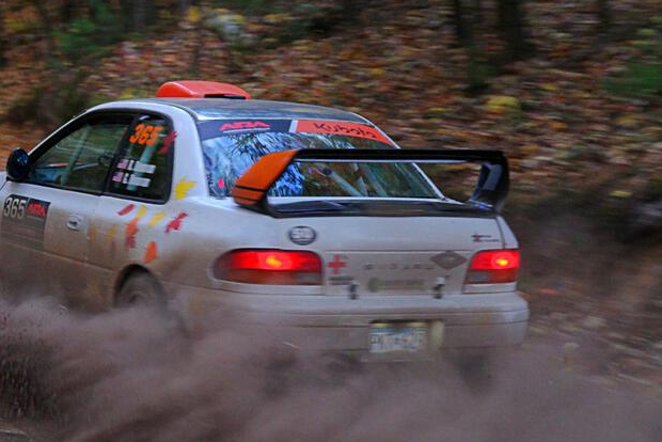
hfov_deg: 18.4
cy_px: 220
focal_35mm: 111
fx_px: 2042
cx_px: 216
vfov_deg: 12.4
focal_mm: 53
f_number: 4.5
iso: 4000
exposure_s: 1/100
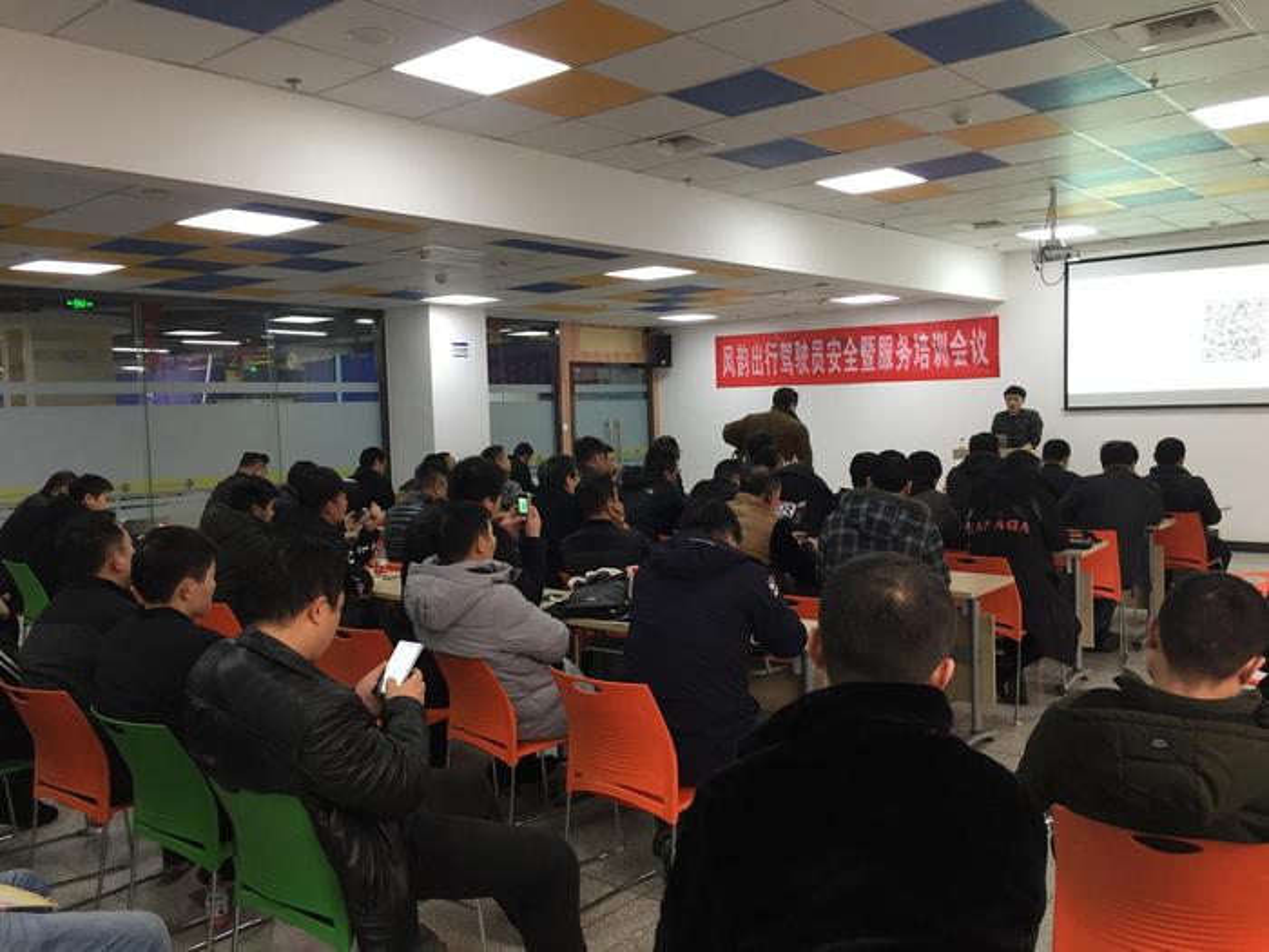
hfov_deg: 61.7
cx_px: 634
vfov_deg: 48.2
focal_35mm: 29
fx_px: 1063
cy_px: 476
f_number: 2.2
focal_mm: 4.15
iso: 125
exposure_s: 1/33
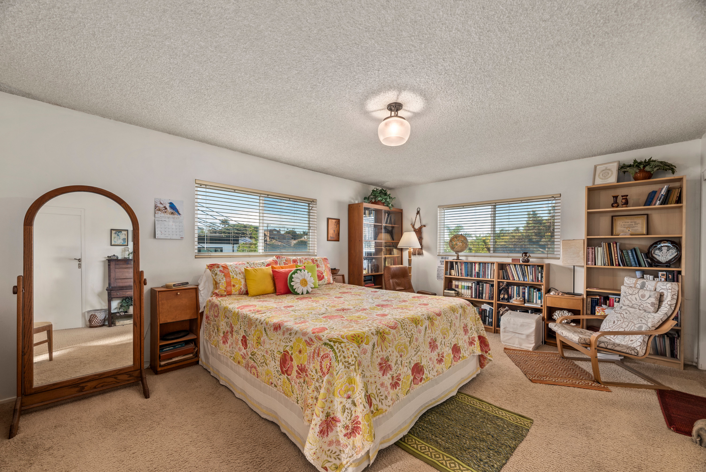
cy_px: 236
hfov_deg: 104.2
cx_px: 353
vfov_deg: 81.3
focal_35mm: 14
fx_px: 275
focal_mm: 14
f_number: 11
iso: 400
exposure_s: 1/2
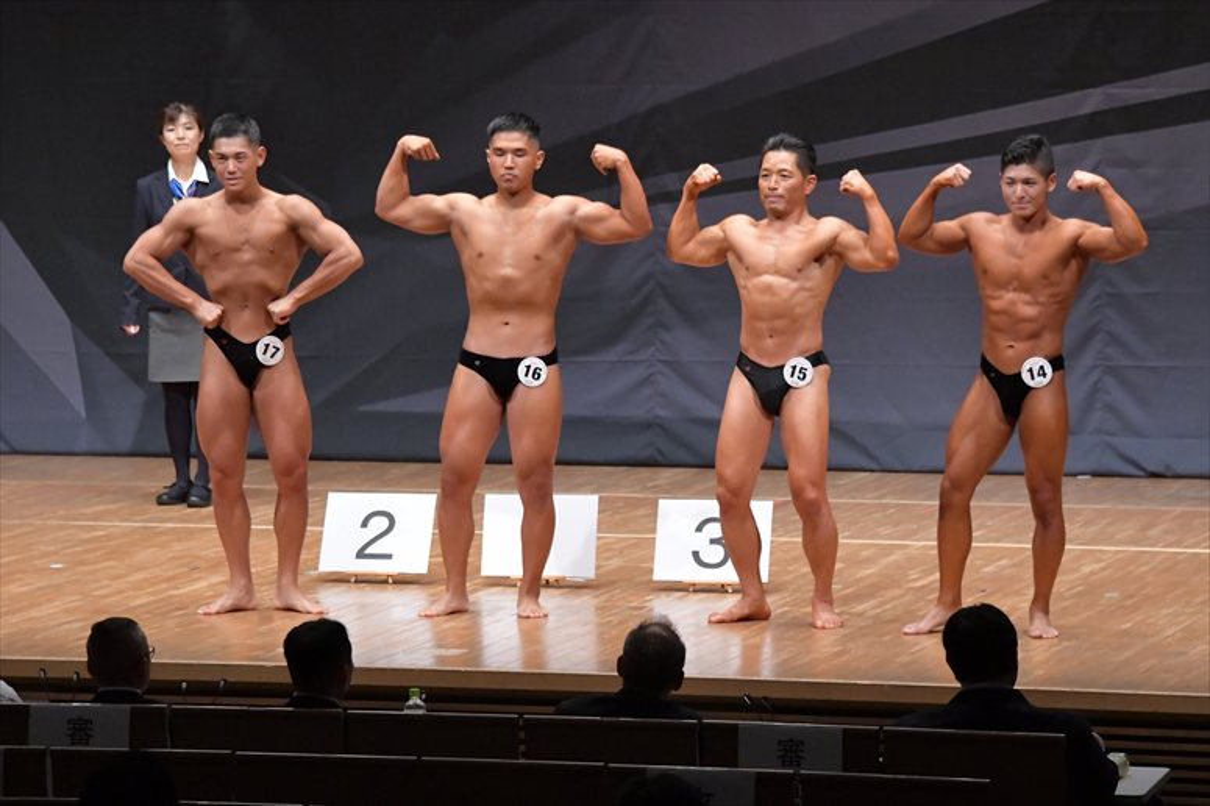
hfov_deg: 11.0
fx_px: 6282
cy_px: 403
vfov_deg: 7.3
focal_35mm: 187
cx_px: 605
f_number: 5.6
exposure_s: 1/400
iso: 8000
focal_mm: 125
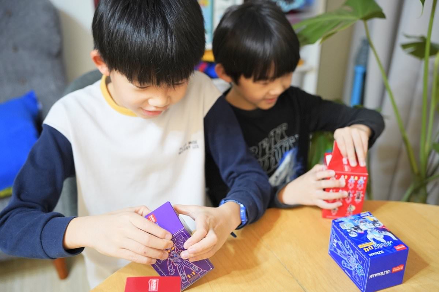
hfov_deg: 47.9
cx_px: 220
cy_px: 146
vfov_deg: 33.0
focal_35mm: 40
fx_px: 494
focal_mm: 40.5
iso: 2500
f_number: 2.8
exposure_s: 1/160
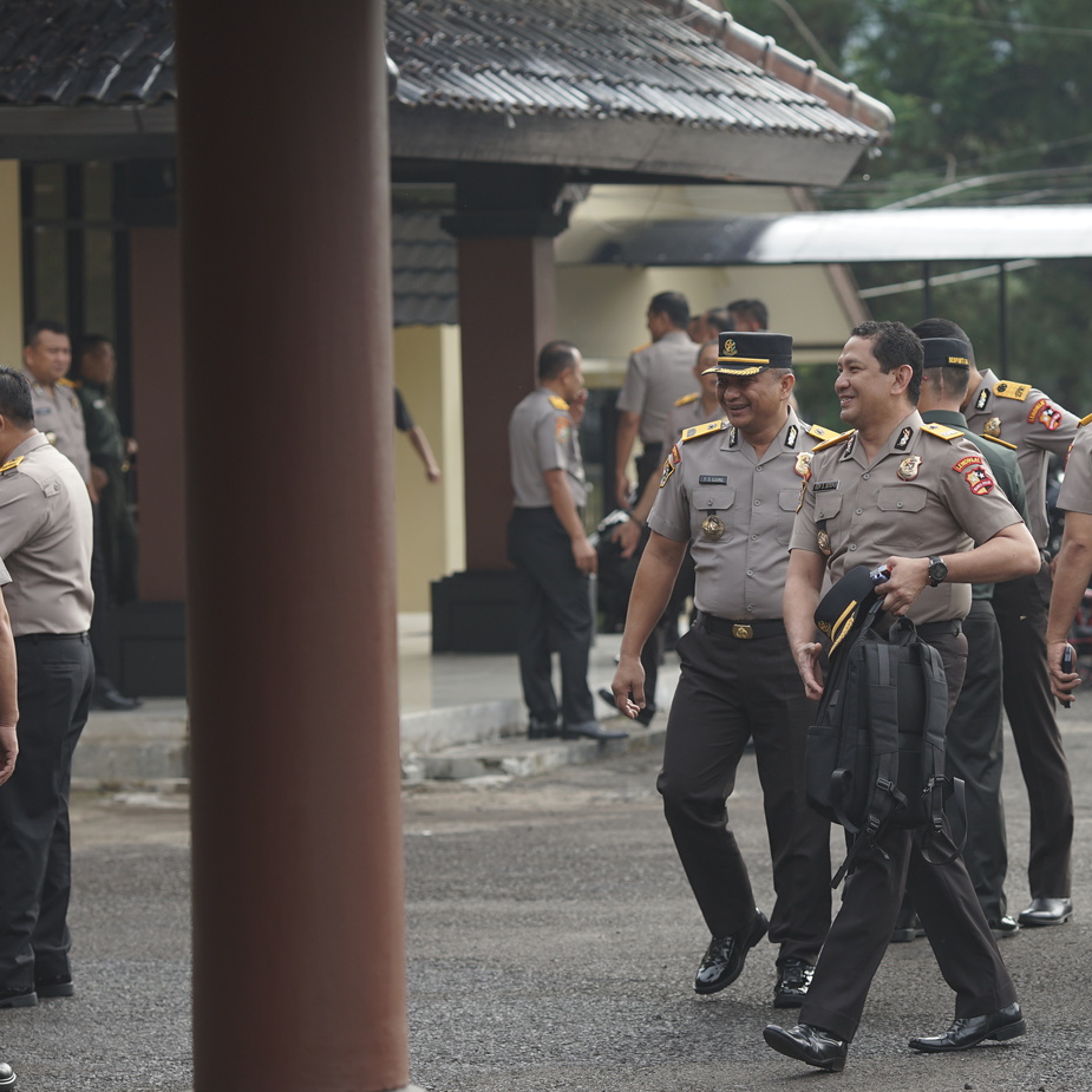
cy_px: 530
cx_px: 837
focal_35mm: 186
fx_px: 6638
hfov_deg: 9.4
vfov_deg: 9.4
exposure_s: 1/500
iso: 200
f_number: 4
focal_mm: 135
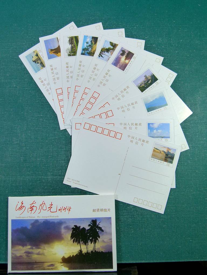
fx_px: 231
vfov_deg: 61.7
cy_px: 138
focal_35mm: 29
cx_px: 104
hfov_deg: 48.2
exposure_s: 1/125
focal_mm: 5.2
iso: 160
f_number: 4
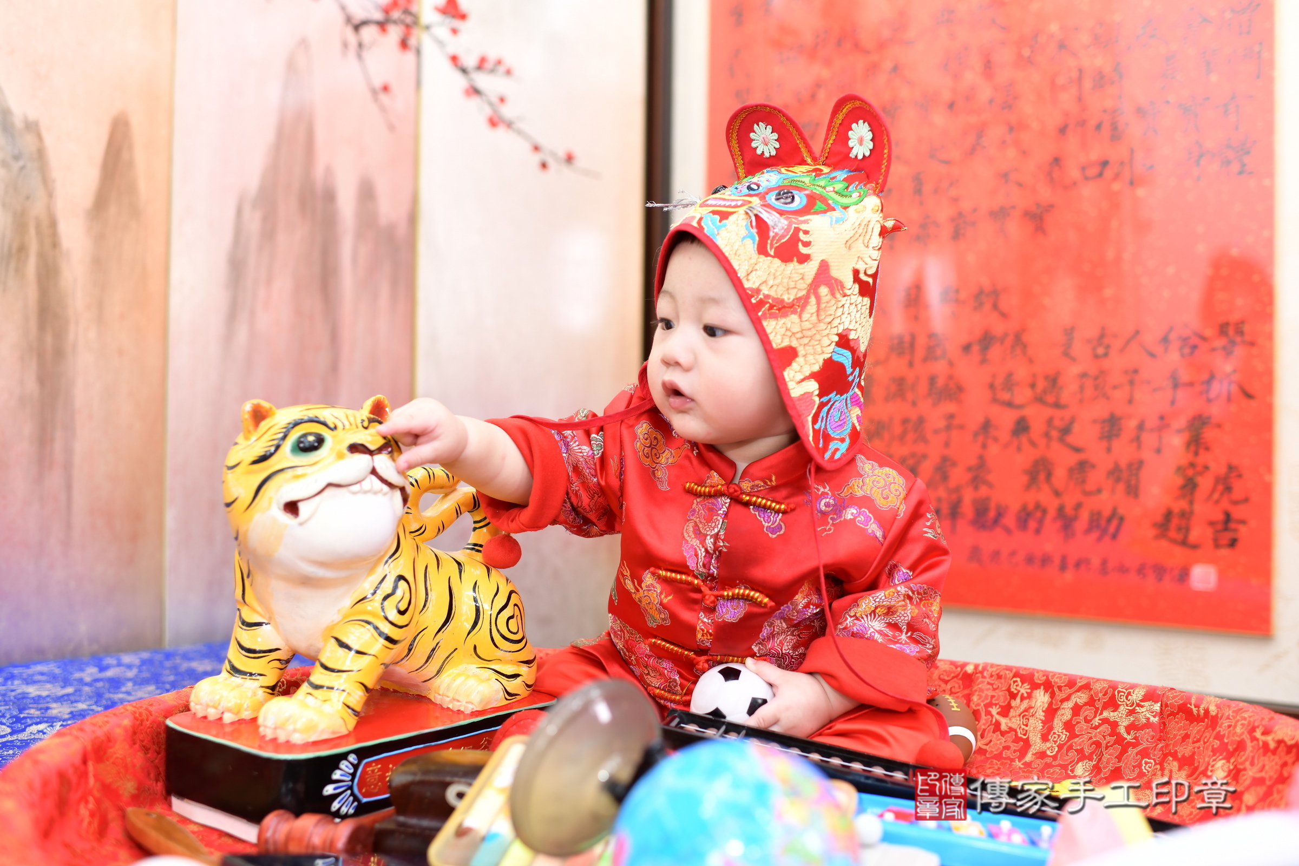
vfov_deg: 37.9
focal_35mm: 35
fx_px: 1263
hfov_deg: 54.4
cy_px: 433
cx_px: 650
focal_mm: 35
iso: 400
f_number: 2.8
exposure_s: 1/200
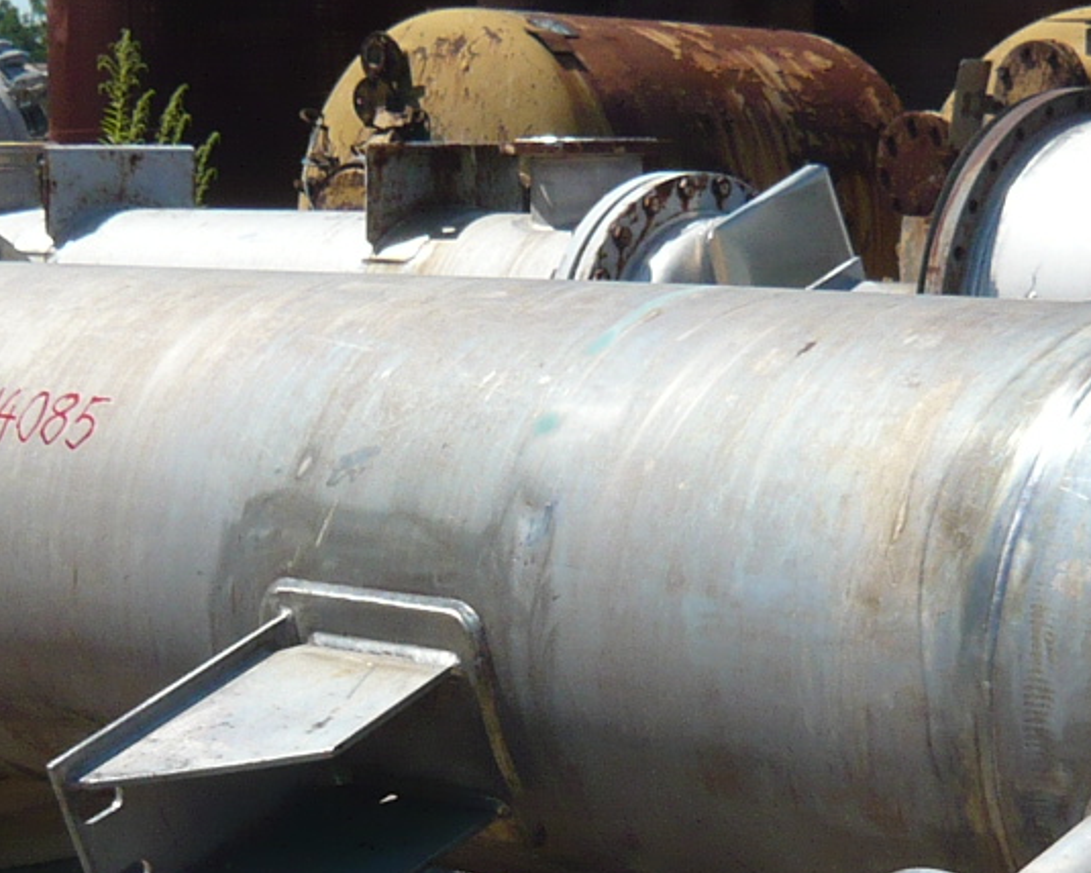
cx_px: 681
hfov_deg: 17.1
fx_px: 3616
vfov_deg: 13.7
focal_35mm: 112
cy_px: 689
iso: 100
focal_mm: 5.2
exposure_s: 1/200
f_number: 9
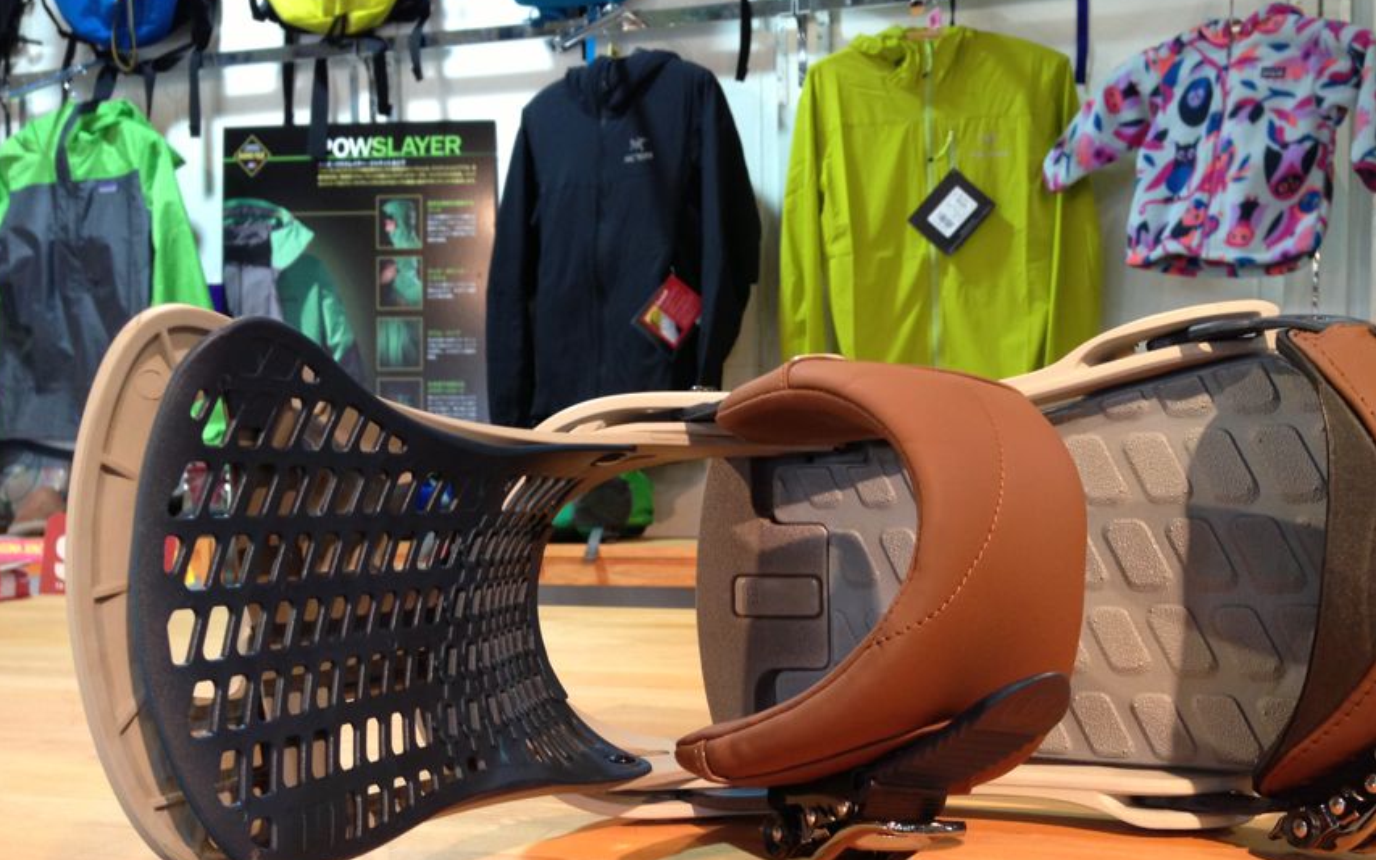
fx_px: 1537
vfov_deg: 31.1
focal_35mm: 41
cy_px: 555
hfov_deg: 48.1
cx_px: 765
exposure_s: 1/20
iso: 100
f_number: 2.4
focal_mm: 4.13
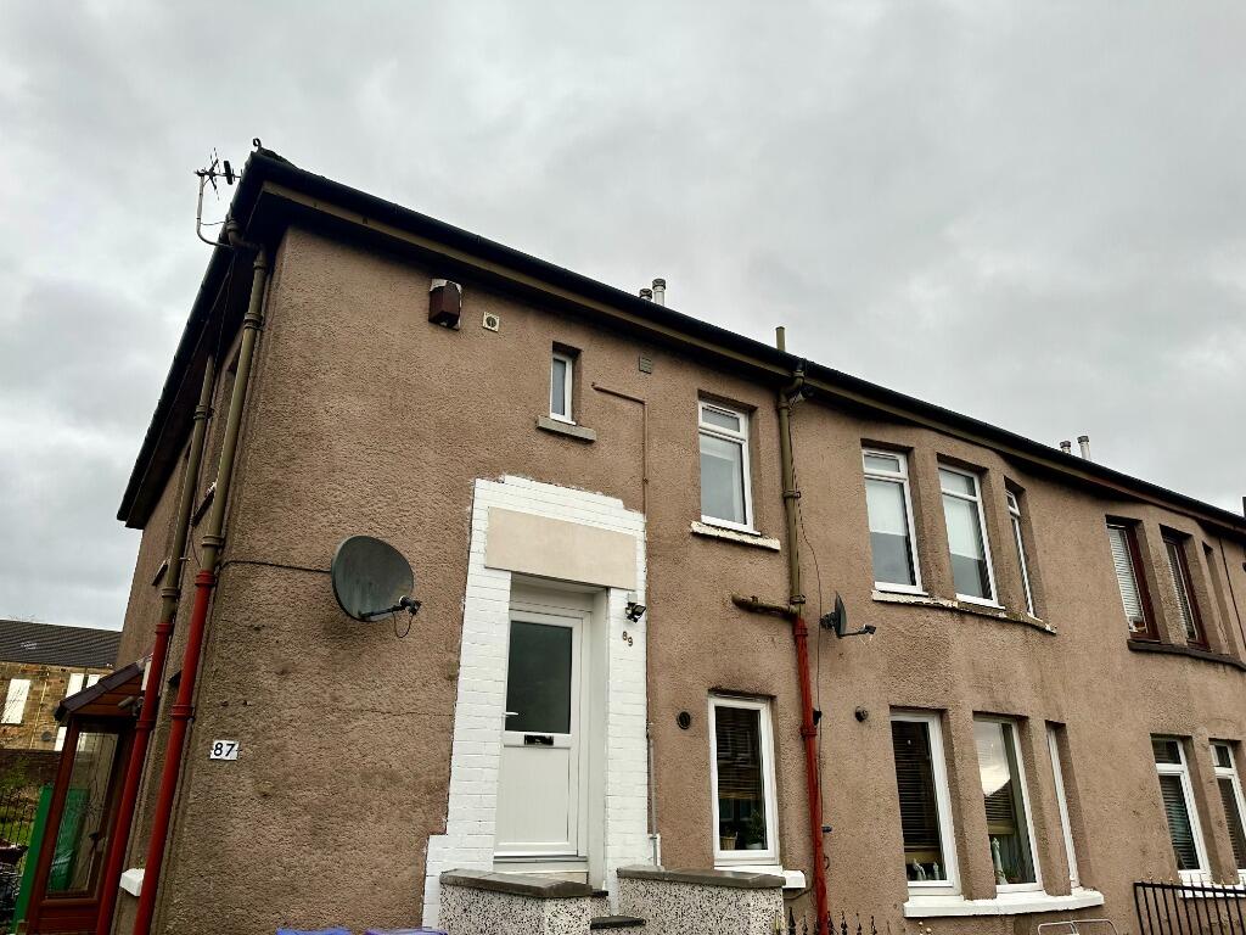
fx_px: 864
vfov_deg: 56.8
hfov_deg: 71.6
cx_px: 623
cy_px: 468
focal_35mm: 24
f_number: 1.78
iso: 64
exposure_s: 1/121
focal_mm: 6.86
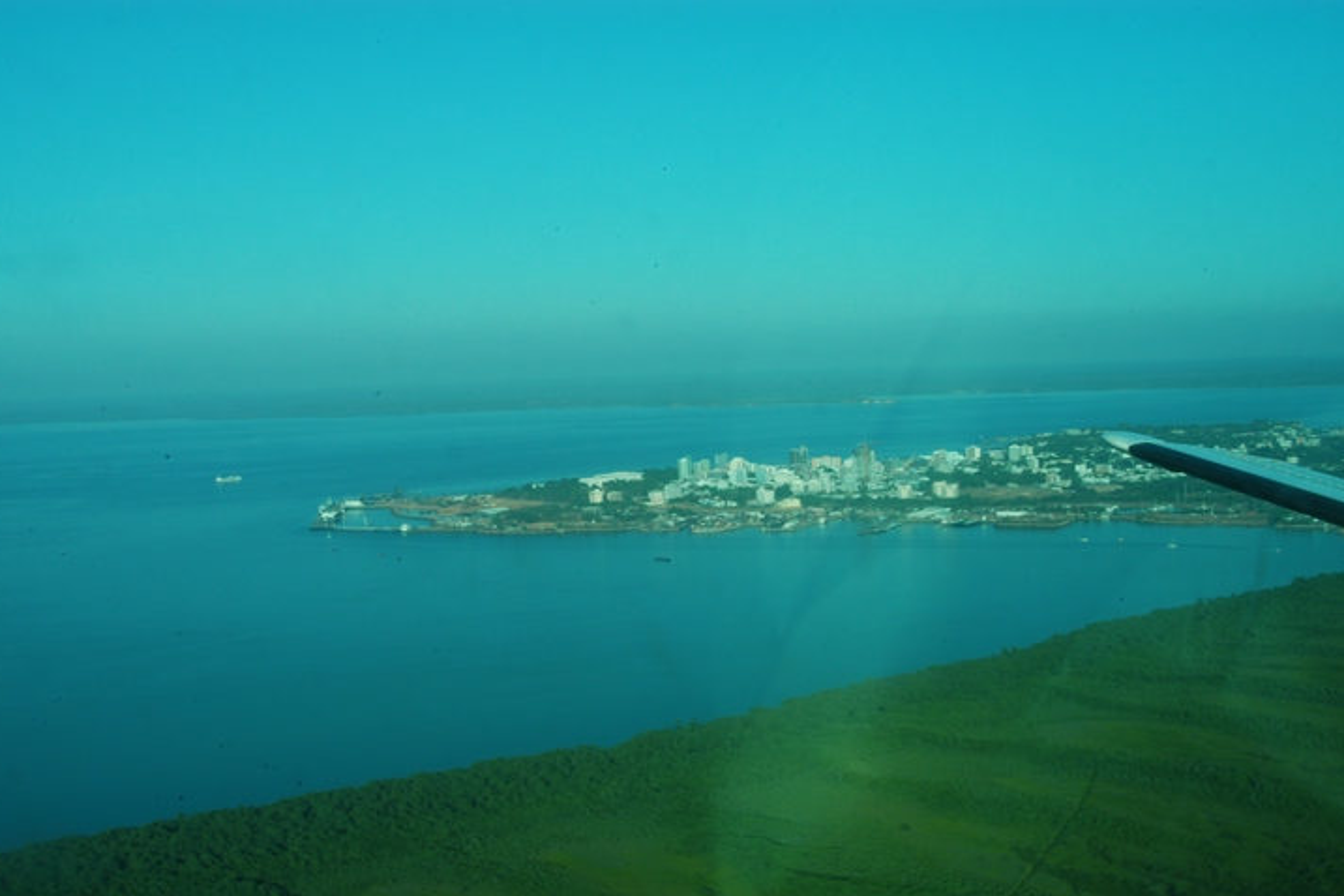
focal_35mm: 44
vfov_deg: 30.5
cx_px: 662
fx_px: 1643
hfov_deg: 44.5
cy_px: 467
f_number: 22
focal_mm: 28
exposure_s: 1/45
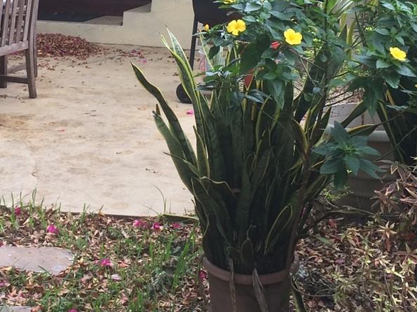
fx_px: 939
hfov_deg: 24.7
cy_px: -52
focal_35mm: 78
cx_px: 90
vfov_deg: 18.0
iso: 32
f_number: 2.2
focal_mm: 4.15
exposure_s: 1/143
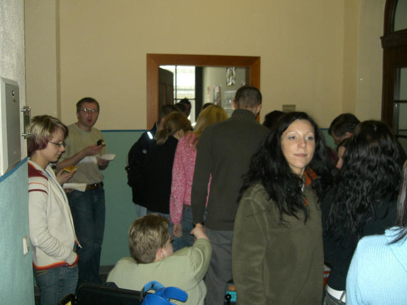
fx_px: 447
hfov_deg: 49.0
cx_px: 204
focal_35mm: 38
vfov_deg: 37.7
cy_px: 152
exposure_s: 1/60
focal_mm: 6.3
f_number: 3.1
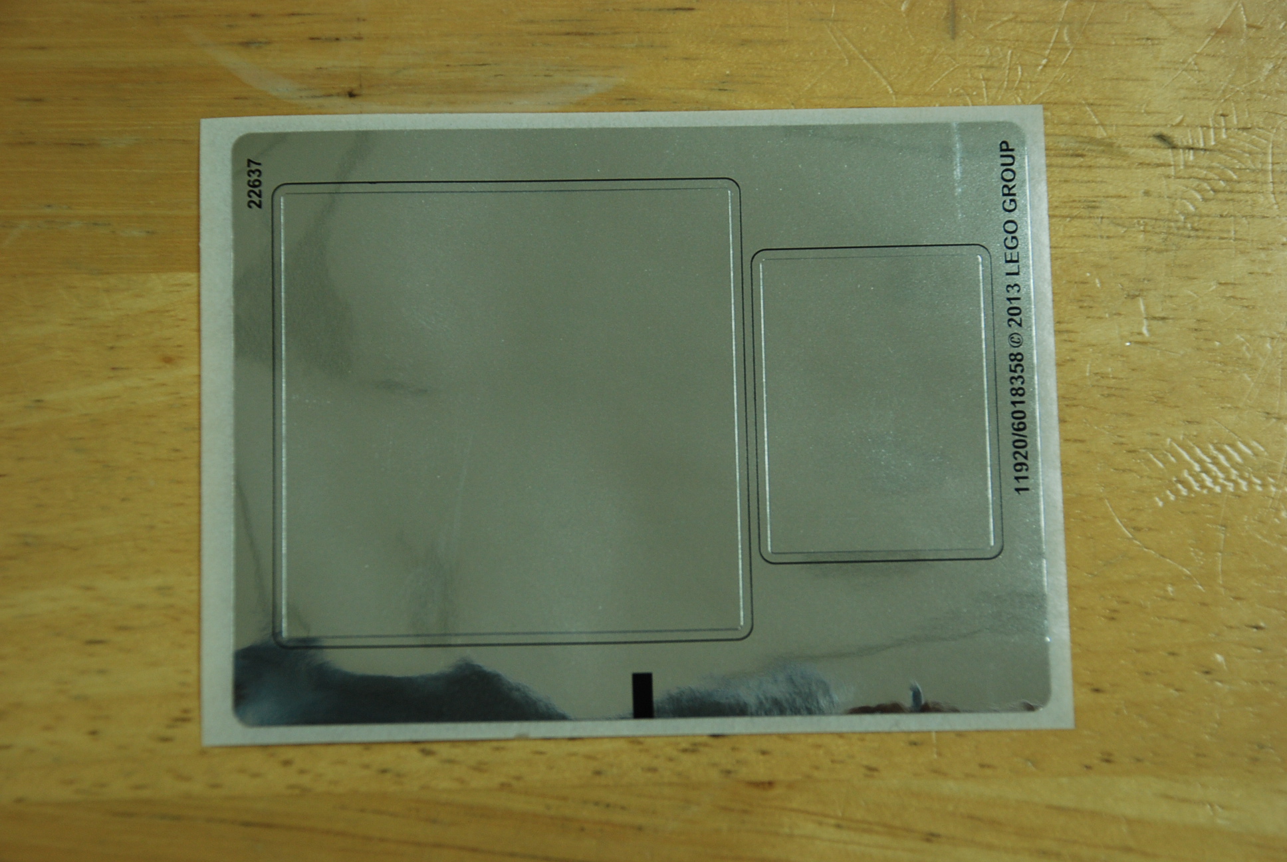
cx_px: 644
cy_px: 431
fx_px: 4027
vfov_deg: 12.2
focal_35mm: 112
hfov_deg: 18.2
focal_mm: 75
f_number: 5.6
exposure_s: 1/20
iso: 400
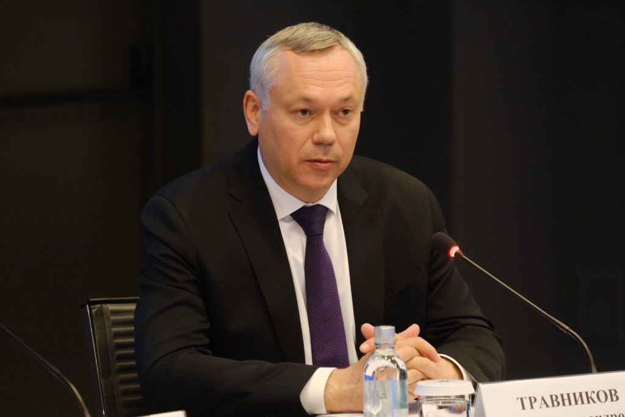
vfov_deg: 5.9
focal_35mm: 234
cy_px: 208
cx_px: 312
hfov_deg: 8.8
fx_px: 4063
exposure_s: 1/38
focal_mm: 156.1
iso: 4000
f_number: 4.5
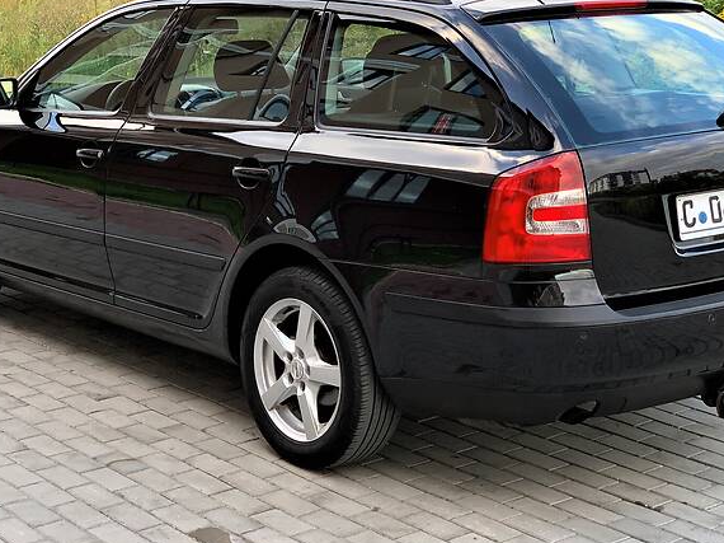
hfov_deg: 26.7
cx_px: 371
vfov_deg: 20.1
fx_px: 1526
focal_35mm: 73
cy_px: 188
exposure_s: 1/122
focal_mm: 6
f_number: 2.4
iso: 40
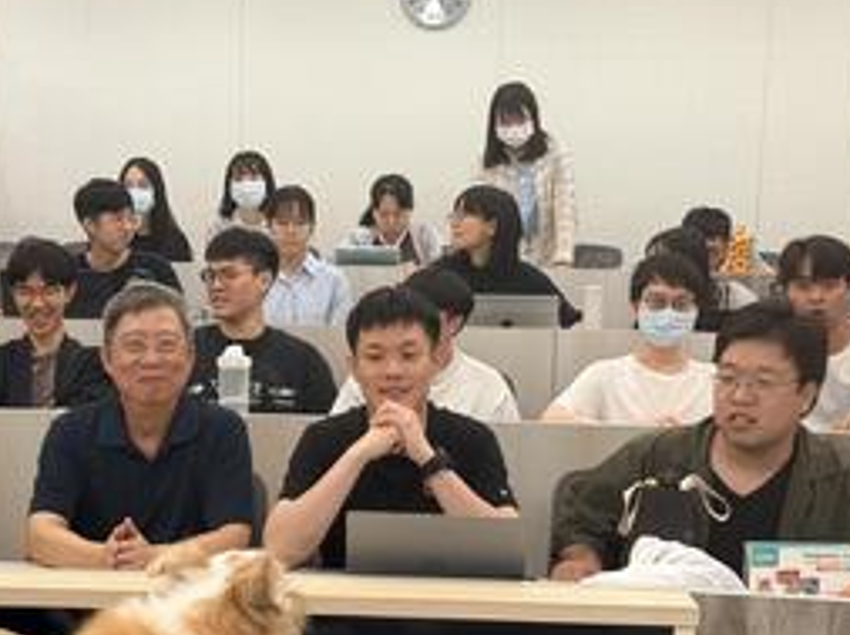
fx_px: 1864
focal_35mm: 76
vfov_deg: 19.2
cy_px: 457
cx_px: 279
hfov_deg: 25.5
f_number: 1.78
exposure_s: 1/120
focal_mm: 6.76
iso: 100
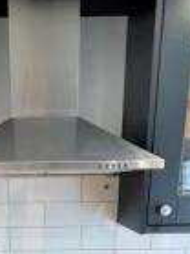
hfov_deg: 34.2
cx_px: 42
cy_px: 273
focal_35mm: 41
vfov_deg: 38.6
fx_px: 301
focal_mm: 1.57
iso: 320
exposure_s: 1/50
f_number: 1.8
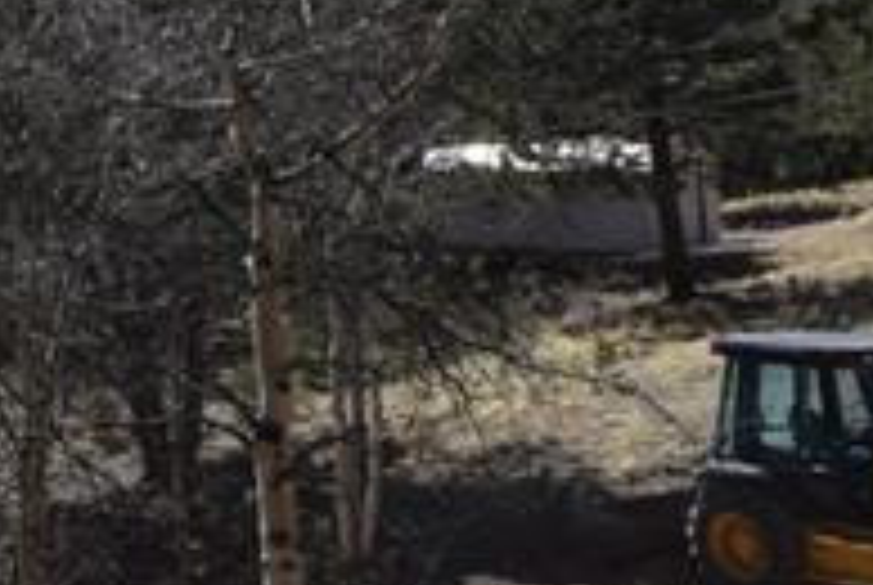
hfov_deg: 16.0
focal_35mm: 79
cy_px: -108
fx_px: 1919
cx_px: -1094
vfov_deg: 16.6
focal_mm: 10
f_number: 9
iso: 200
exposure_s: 1/320
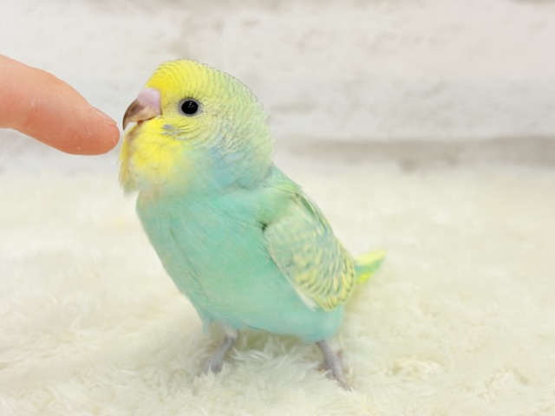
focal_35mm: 52
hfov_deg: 36.8
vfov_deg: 28.0
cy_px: 208
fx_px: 834
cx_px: 278
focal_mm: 5.96
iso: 32
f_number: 1.6
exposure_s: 1/50
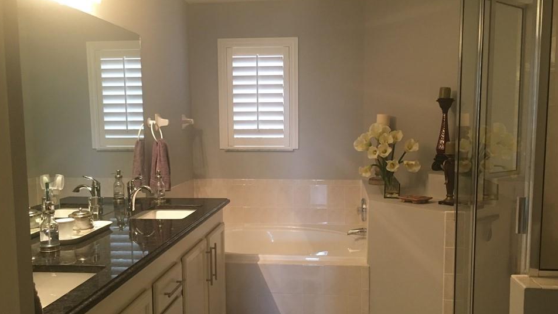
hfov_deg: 58.0
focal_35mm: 34
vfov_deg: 34.6
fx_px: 503
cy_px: 175
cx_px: 283
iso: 100
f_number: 2.2
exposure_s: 1/15
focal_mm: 4.15
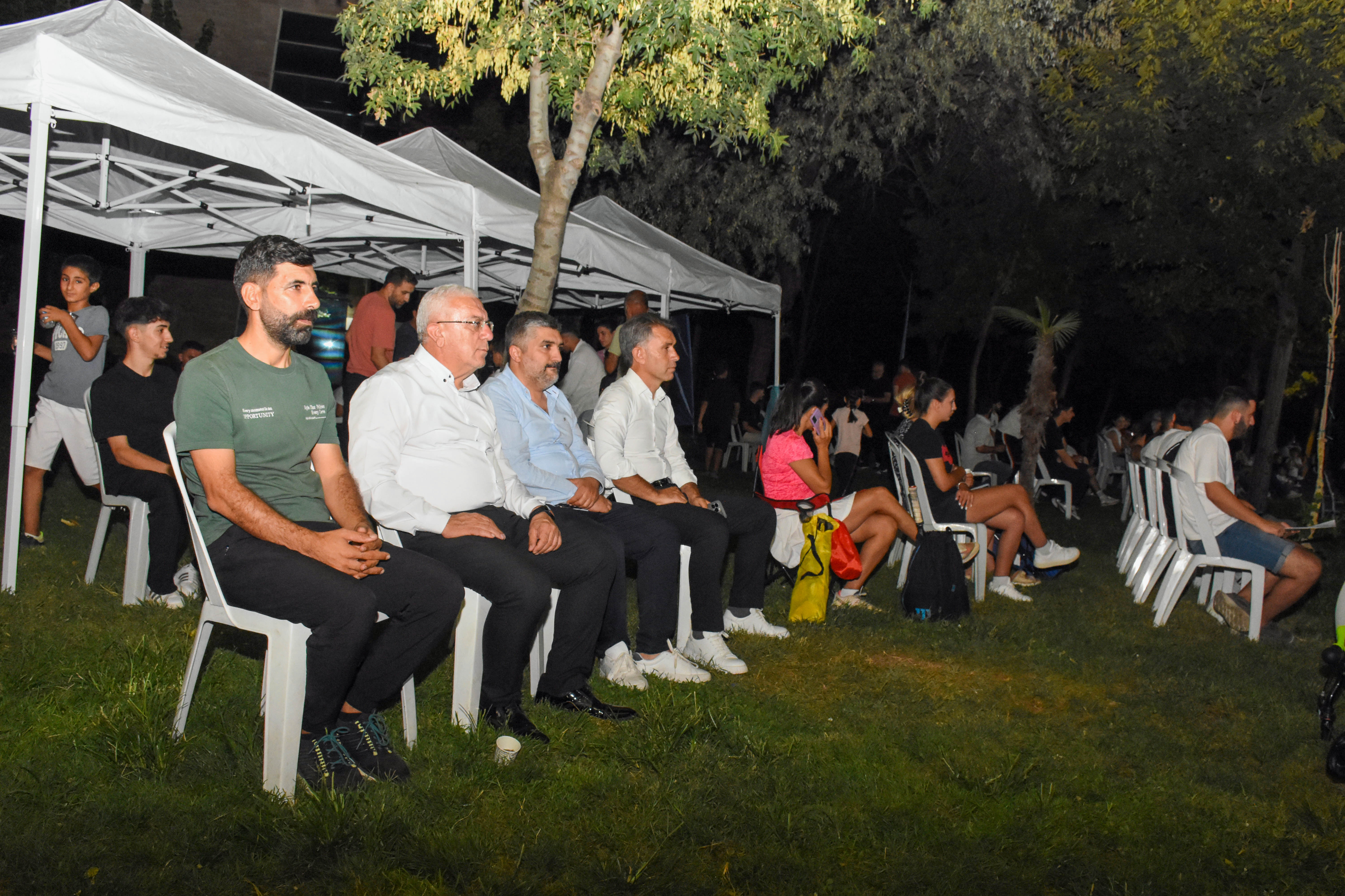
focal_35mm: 30
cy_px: 448
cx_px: 672
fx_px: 1121
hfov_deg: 61.9
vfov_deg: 43.6
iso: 3200
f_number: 7.1
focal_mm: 20
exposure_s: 1/250
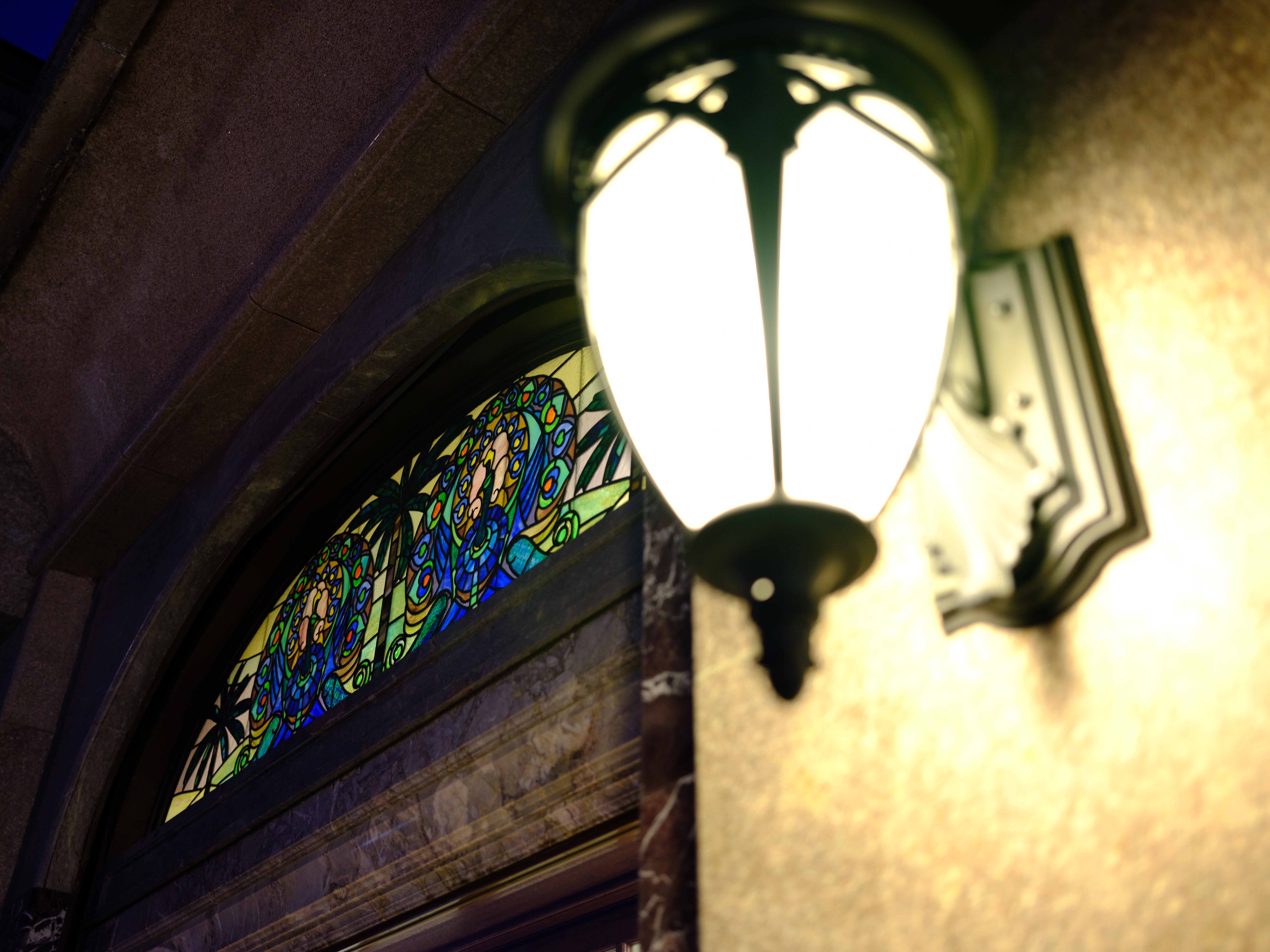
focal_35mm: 36
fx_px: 1321
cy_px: 476
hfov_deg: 51.4
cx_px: 635
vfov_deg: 39.7
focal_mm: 45
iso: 800
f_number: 2.8
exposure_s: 1/17
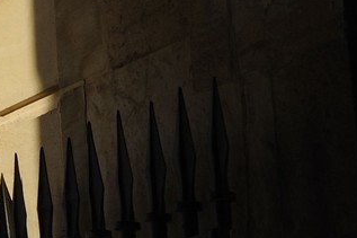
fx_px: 2398
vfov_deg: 5.6
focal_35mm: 242
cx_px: -520
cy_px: -134
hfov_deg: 7.9
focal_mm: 48
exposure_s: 1/160
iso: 200
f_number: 16
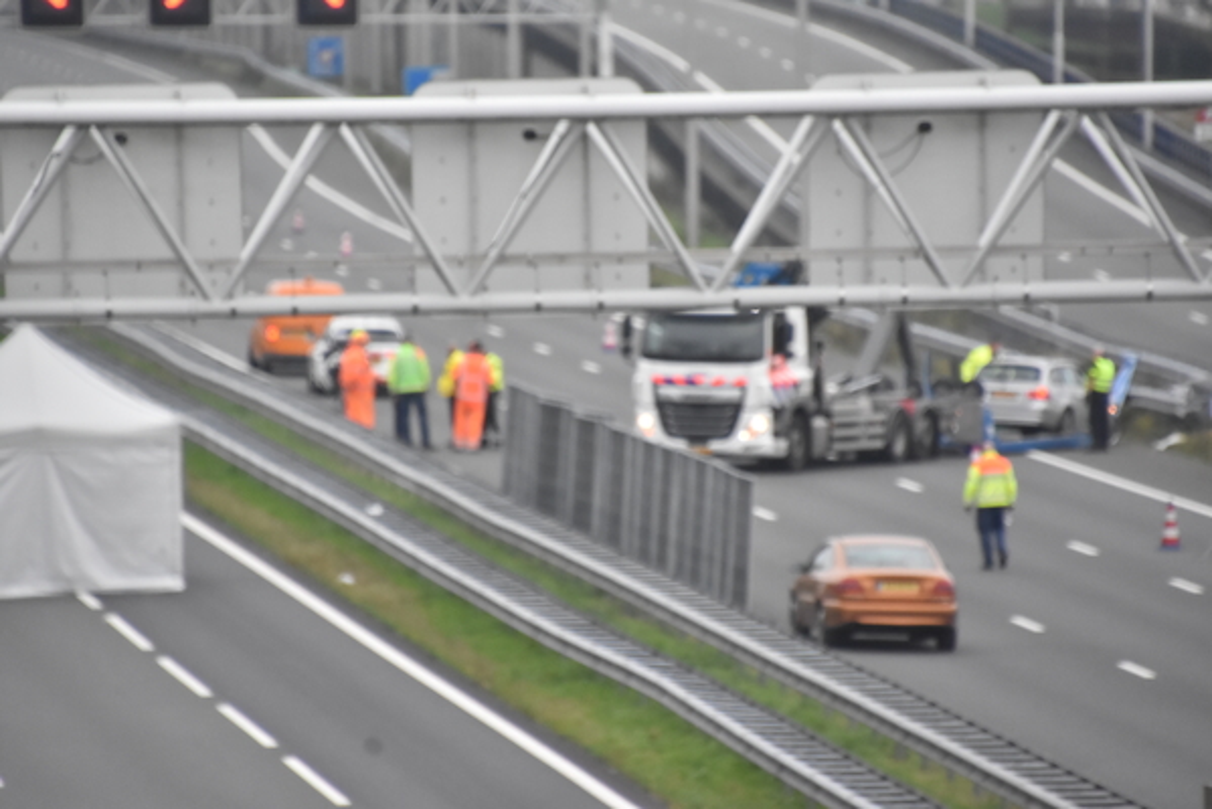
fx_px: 17683
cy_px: 404
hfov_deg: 3.9
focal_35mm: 525
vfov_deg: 2.6
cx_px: 606
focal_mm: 350
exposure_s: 1/1250
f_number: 7.1
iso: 2500
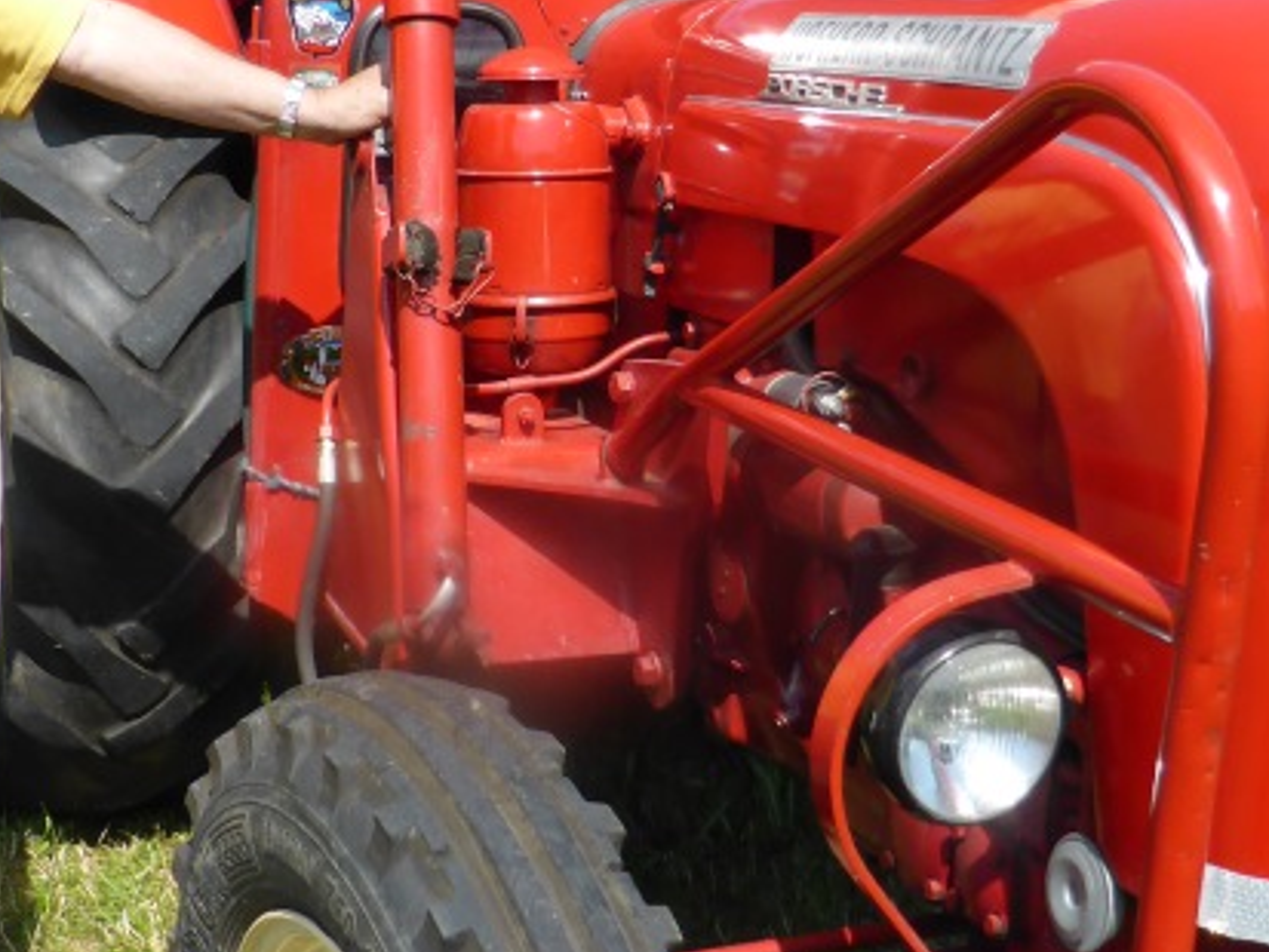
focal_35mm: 62
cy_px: 286
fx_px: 2274
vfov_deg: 23.5
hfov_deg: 31.2
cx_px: 651
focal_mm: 4.3
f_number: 3.3
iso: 100
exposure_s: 1/800
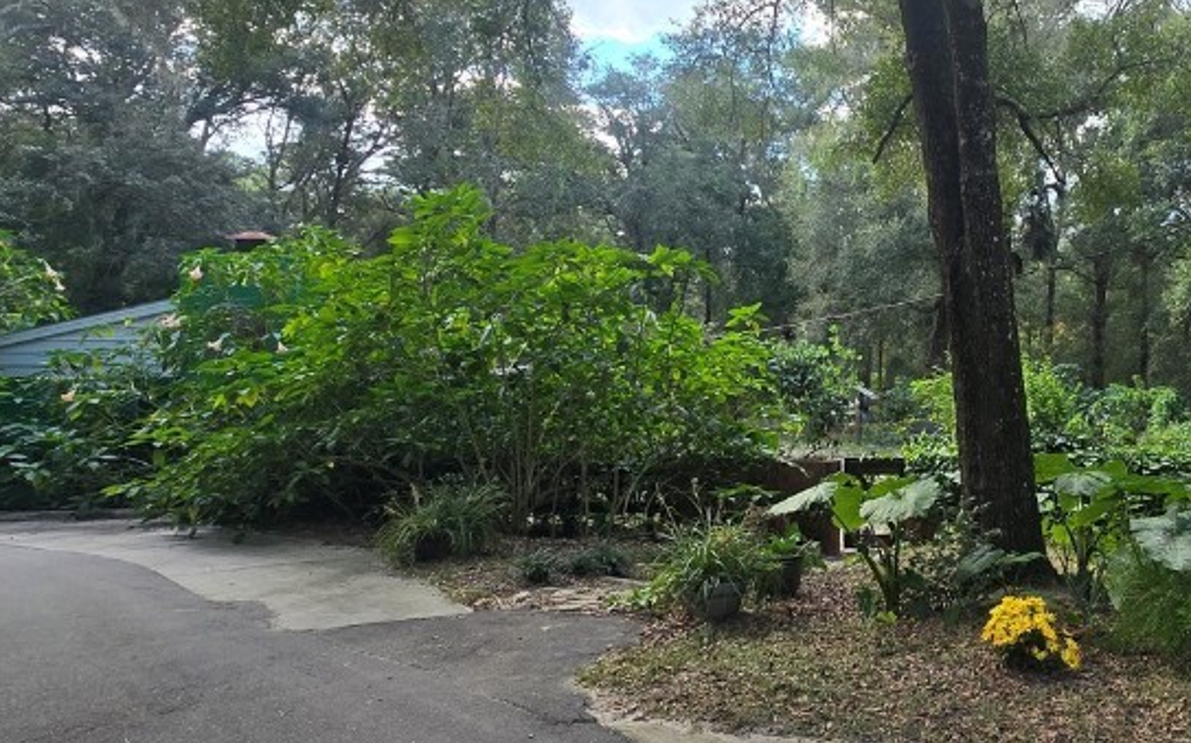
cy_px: 331
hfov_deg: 64.1
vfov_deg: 47.5
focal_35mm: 26
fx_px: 844
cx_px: 959
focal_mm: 2.2
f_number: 2.2
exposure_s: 1/237
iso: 50
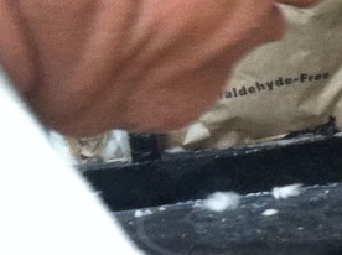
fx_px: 1677
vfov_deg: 8.6
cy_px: 281
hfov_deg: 10.5
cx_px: 742
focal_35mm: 170
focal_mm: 3.85
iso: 200
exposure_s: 1/15
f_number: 2.8
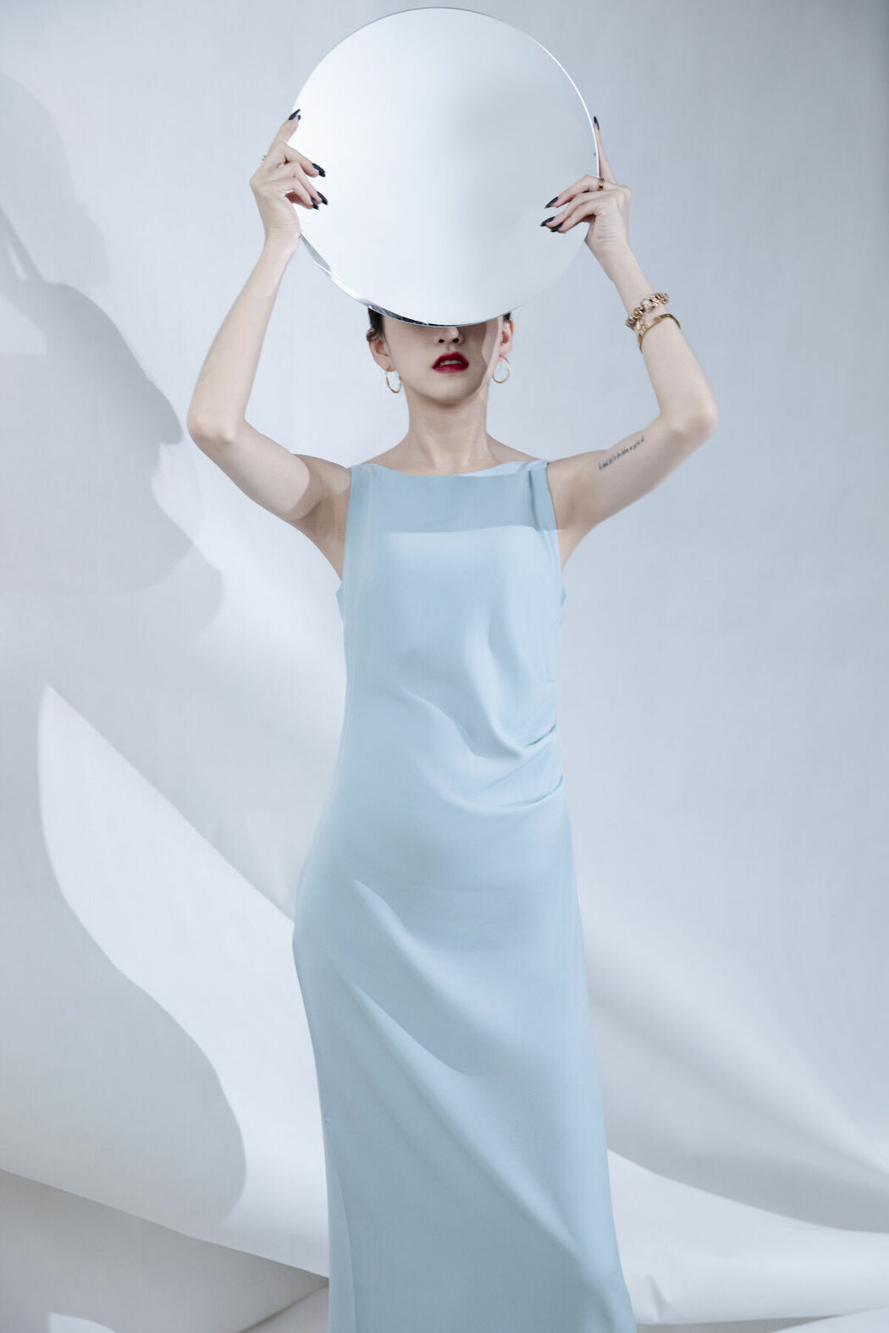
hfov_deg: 23.4
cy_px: 666
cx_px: 444
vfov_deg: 34.5
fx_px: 2148
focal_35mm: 58
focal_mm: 59
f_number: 4
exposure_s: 1/80
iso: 1250
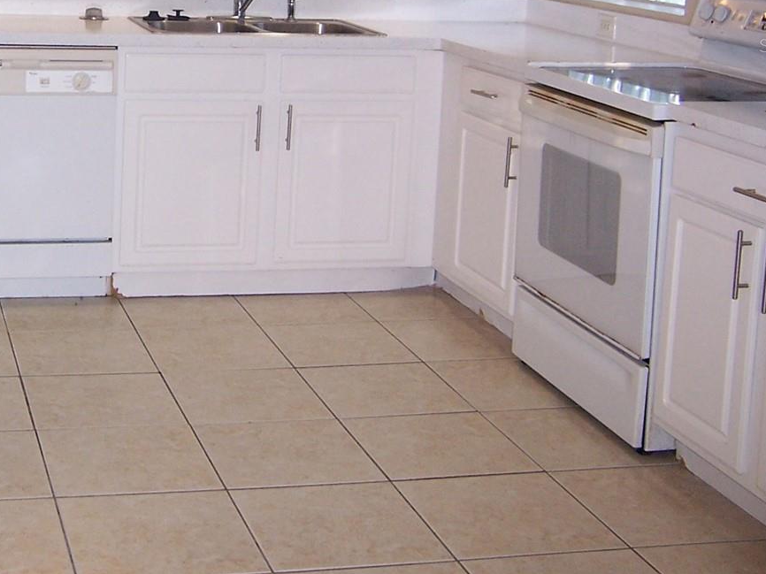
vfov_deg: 23.3
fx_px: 1349
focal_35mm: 61
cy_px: 45
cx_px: 135
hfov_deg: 30.8
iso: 140
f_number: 2.8
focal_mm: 5.5
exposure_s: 1/60
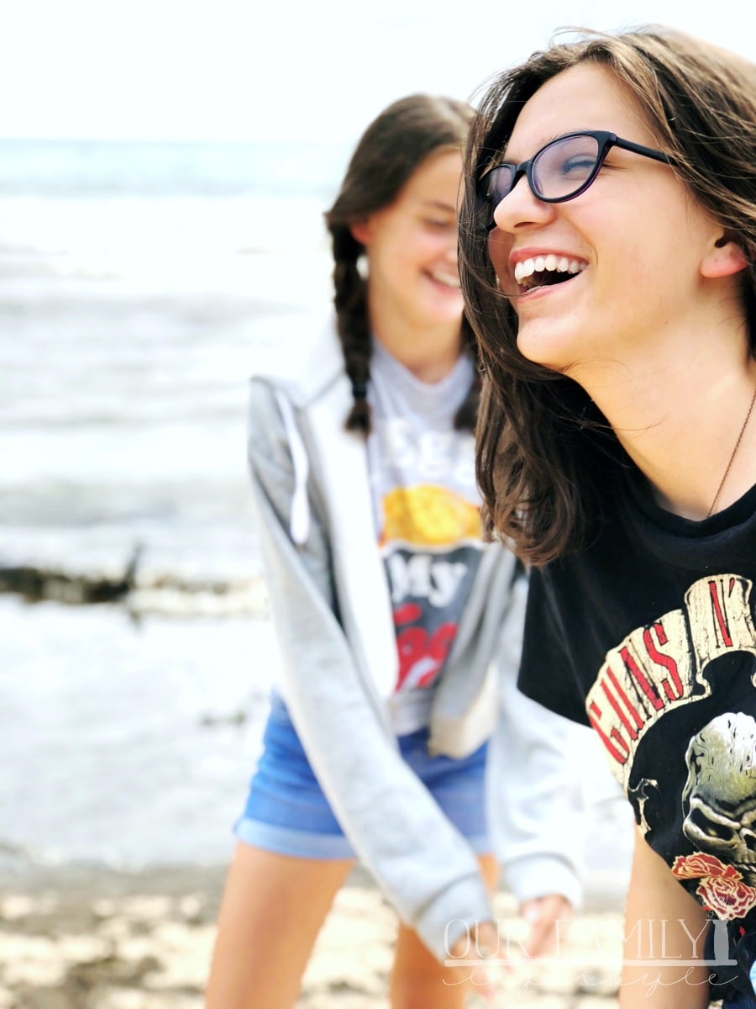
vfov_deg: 33.8
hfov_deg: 25.7
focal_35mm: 57
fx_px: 1660
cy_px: 504
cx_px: 378
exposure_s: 1/326
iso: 20
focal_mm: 6.6
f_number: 2.8
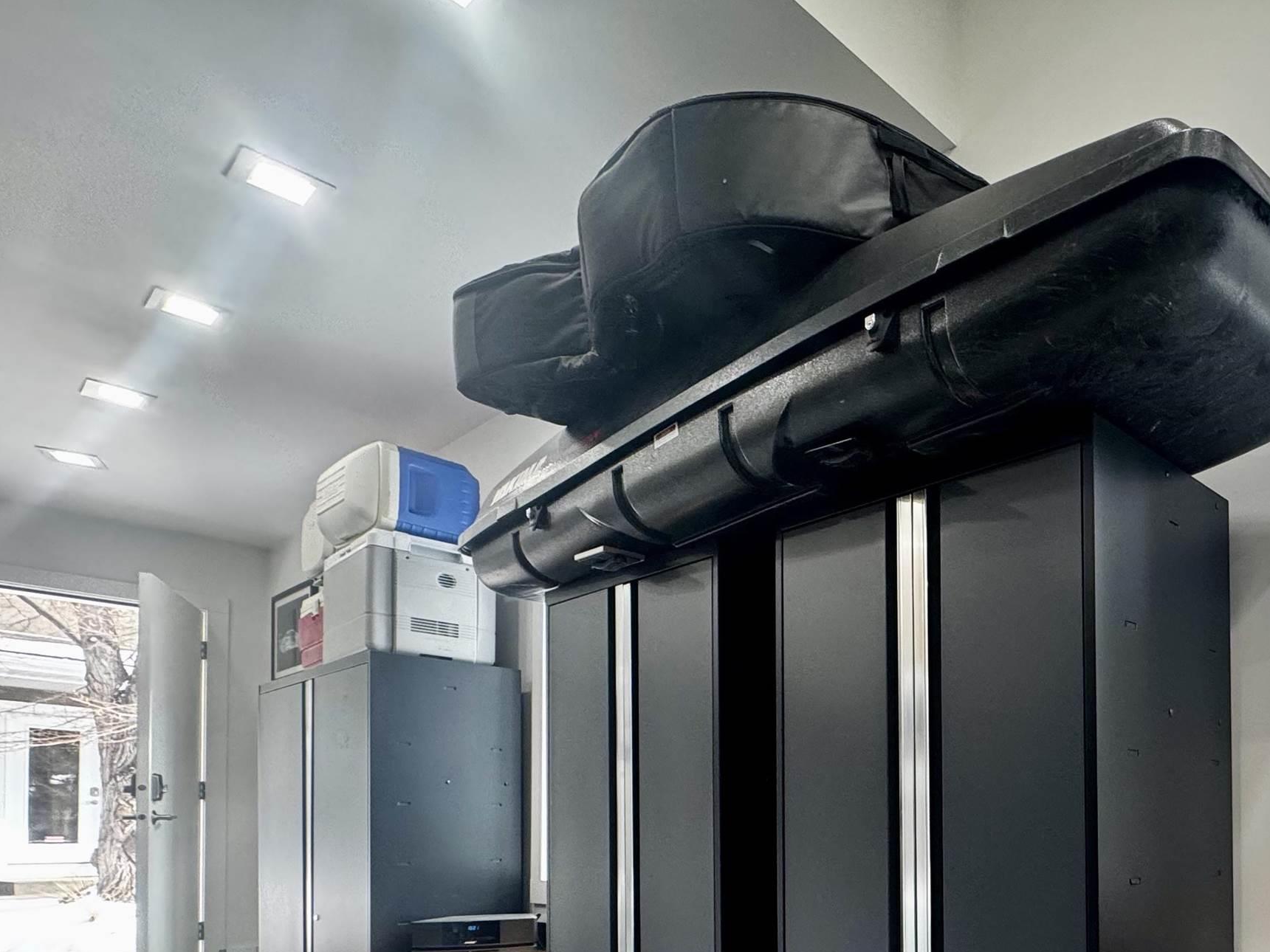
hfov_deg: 60.4
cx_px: 1109
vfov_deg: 49.9
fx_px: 917
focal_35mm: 25
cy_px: 826
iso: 200
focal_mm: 2.22
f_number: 2.2
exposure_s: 1/120
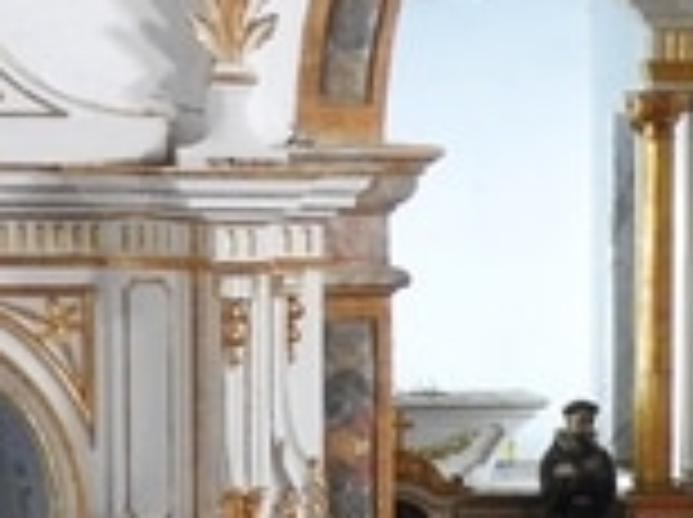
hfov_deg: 8.3
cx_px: 1004
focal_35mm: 234
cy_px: 716
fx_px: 4677
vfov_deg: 6.3
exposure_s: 1/13
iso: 400
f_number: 4
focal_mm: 8.1
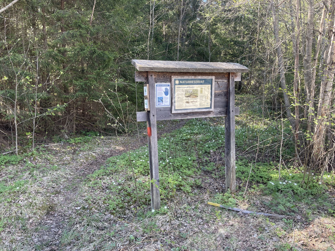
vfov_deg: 54.9
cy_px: 126
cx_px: 168
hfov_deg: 69.4
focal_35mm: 25
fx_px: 242
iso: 40
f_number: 1.6
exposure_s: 1/121
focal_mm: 5.1
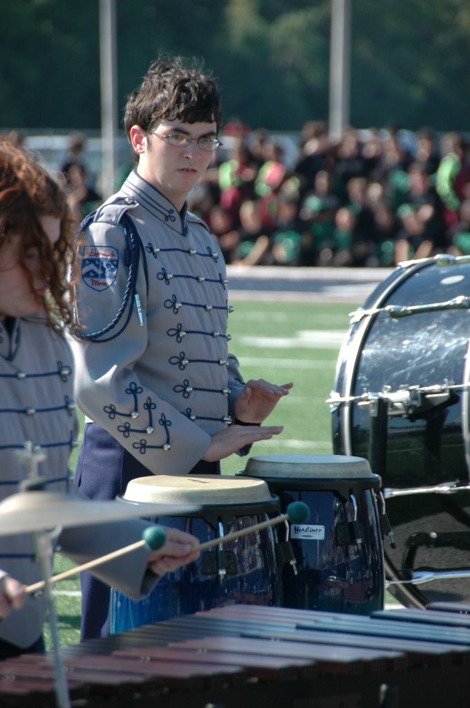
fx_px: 5890
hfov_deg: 4.6
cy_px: 354
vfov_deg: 6.9
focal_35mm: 300
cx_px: 235
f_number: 5.6
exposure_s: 1/500
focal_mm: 200
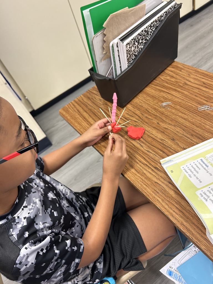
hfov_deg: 53.1
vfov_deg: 67.3
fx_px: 213
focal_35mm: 26
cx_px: 106
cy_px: 142
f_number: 1.5
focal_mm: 5.7
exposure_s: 1/60
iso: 160
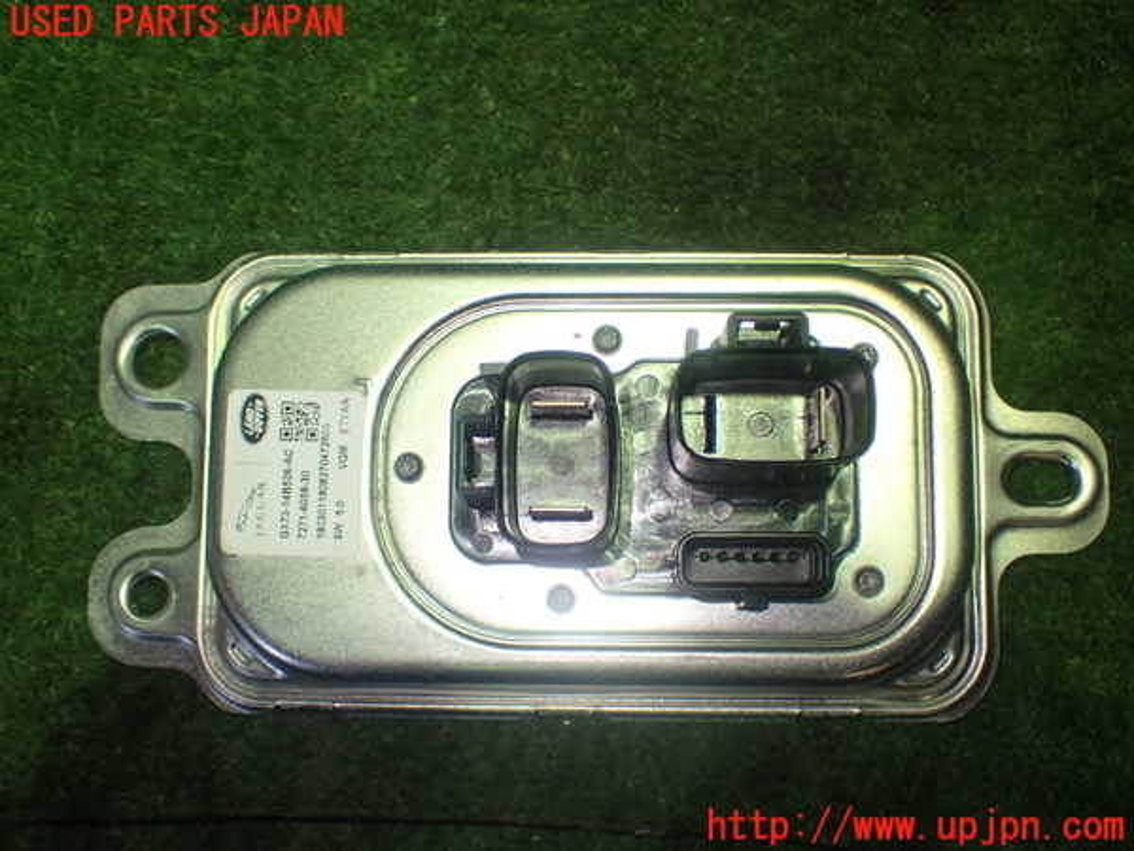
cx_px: 567
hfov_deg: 45.8
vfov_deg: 35.1
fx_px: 1343
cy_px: 426
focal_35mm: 41
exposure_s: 1/40
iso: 250
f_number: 2.8
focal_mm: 7.31
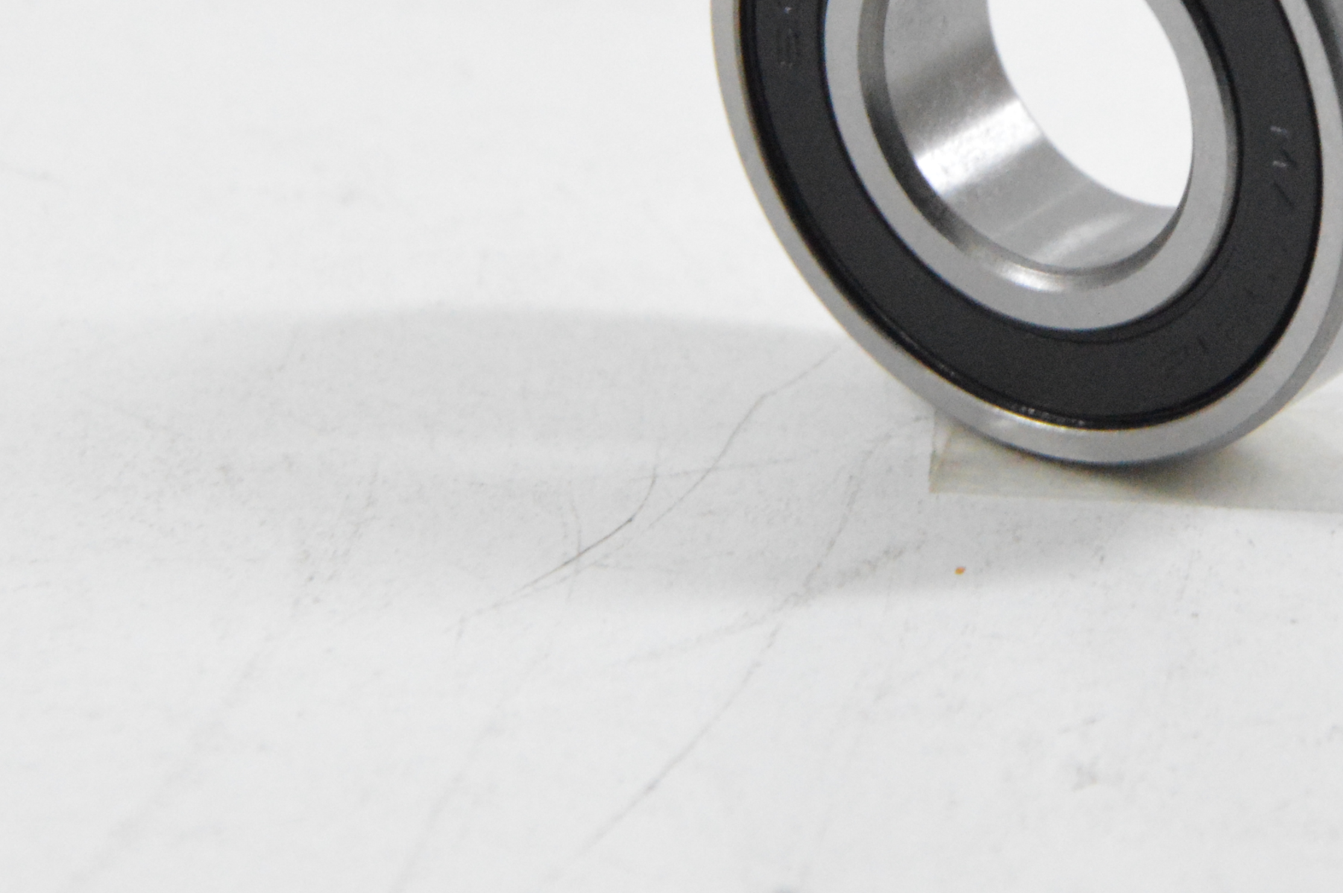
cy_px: 30
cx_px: 1124
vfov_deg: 3.2
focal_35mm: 425
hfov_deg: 4.8
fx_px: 15852
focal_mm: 105
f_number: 8
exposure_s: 1/100
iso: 3200
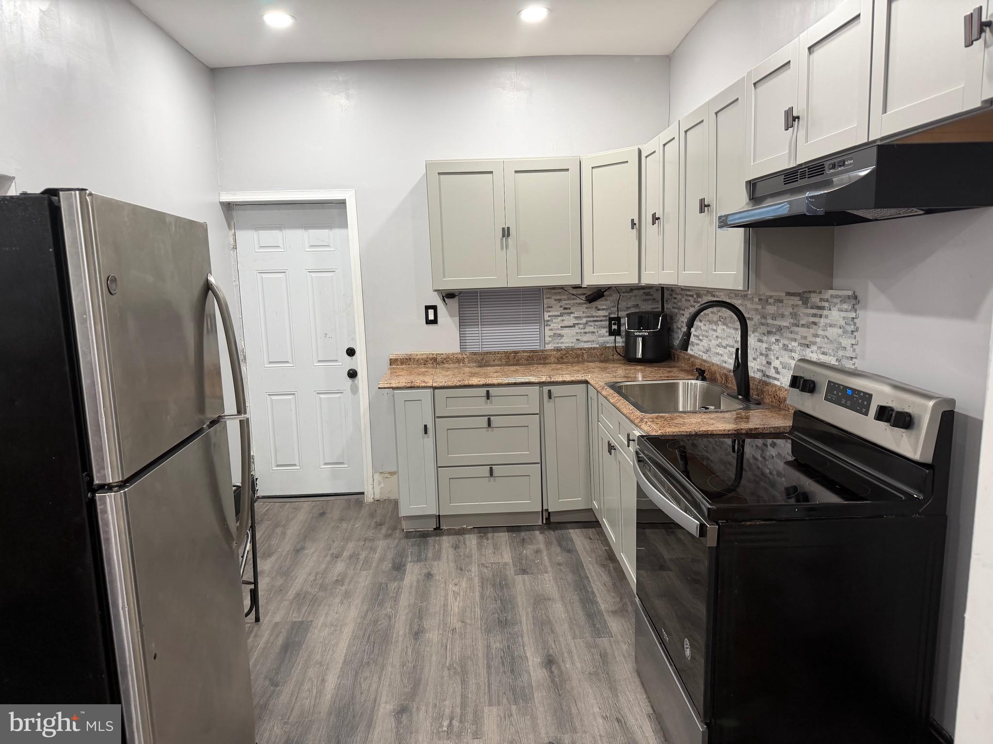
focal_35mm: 24
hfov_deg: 71.6
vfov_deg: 56.8
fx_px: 688
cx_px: 496
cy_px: 372
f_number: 1.78
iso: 200
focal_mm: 6.76
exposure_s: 1/60
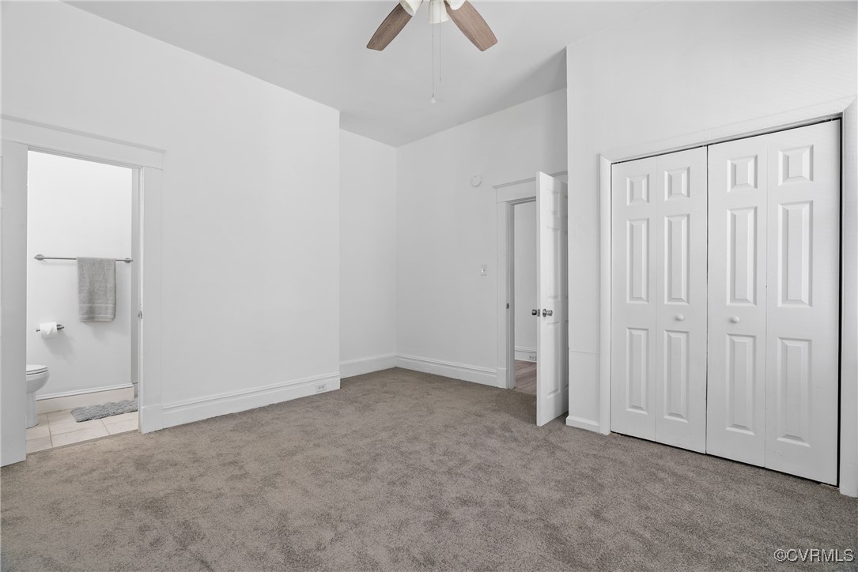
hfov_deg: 96.7
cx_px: 429
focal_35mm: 16
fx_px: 381
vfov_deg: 73.8
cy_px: 286
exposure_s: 1/5
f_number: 8
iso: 800
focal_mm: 16
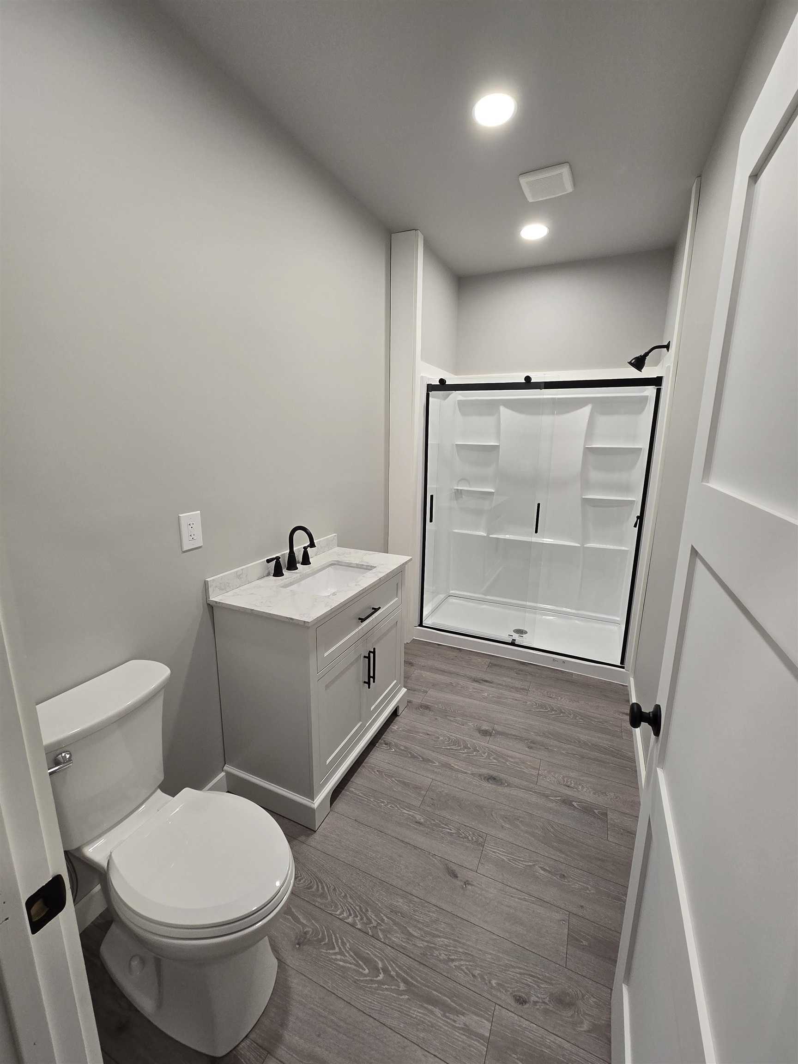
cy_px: 532
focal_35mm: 13
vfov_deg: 106.2
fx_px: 400
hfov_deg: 89.9
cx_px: 399
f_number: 2.2
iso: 160
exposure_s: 1/60
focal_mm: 2.2
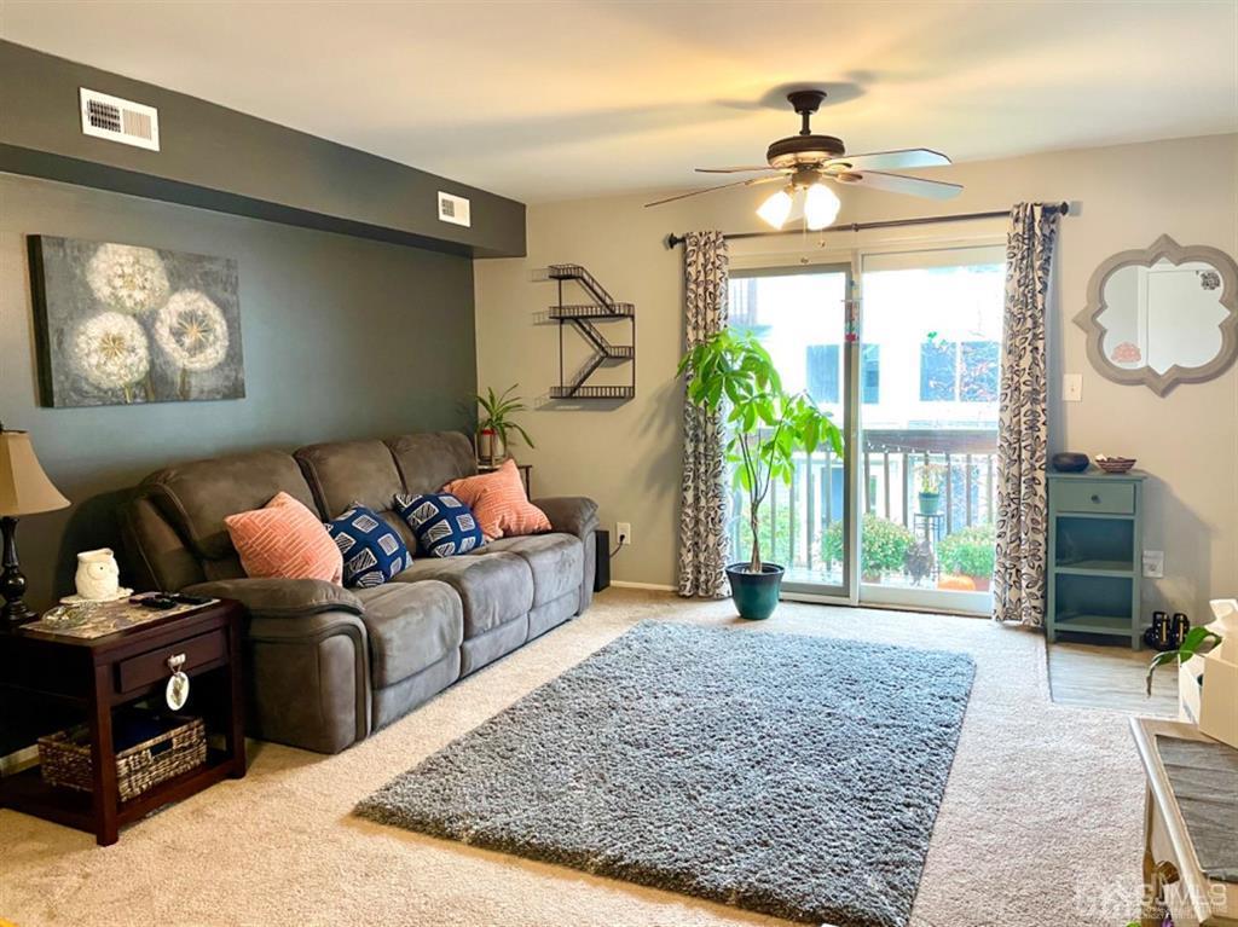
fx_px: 929
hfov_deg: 67.3
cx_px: 619
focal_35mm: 26
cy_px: 464
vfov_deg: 53.0
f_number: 1.6
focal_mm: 4.2
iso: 160
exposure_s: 1/60
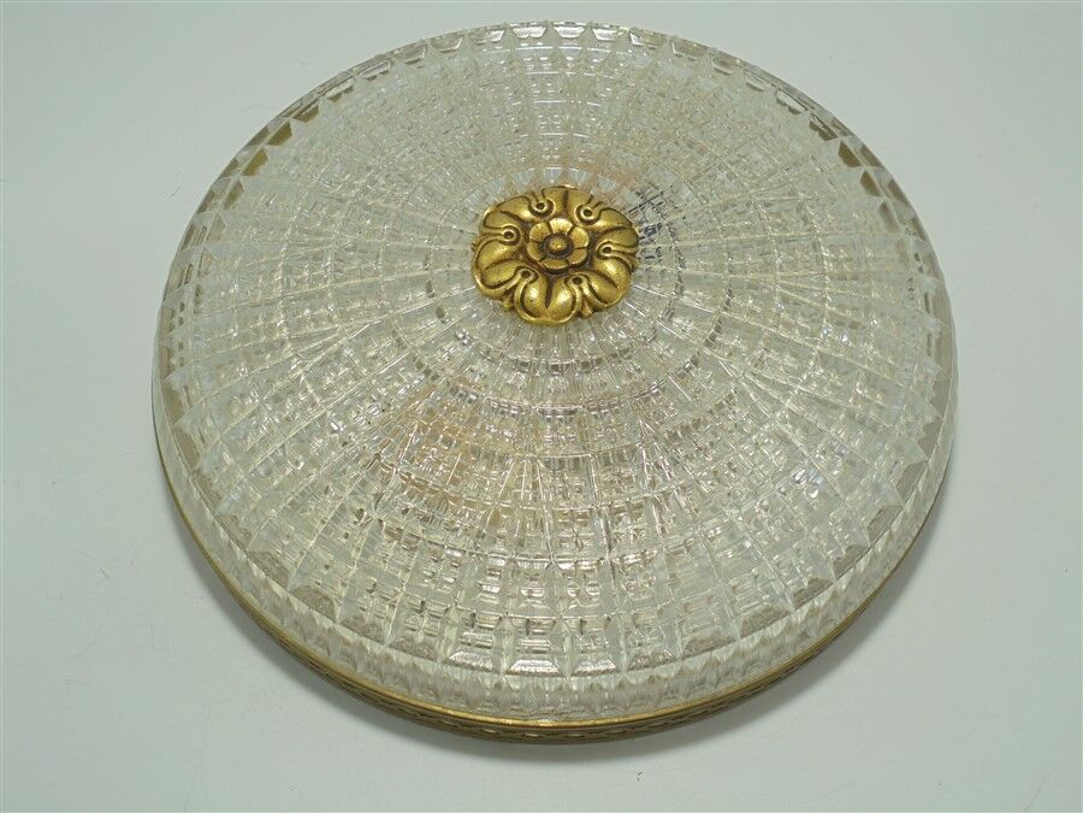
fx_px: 1189
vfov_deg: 37.7
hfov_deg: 49.0
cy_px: 406
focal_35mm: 38
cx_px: 542
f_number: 4.2
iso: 100
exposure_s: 1/80
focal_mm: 6.9
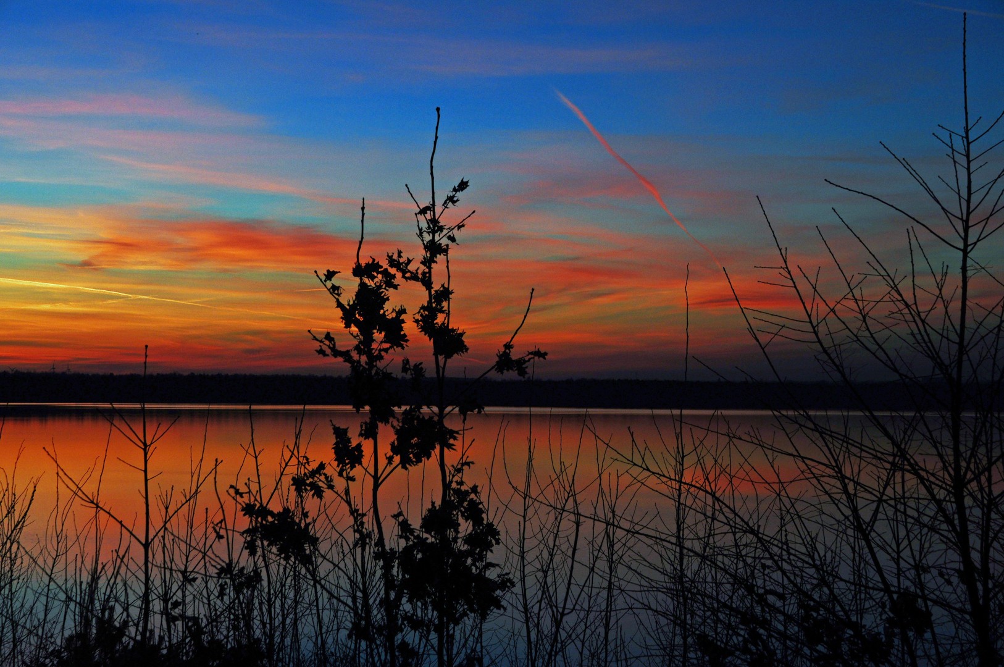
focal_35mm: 69
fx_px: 1922
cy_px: 334
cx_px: 502
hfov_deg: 29.3
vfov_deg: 19.7
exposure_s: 1/100
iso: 400
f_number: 8
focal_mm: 46
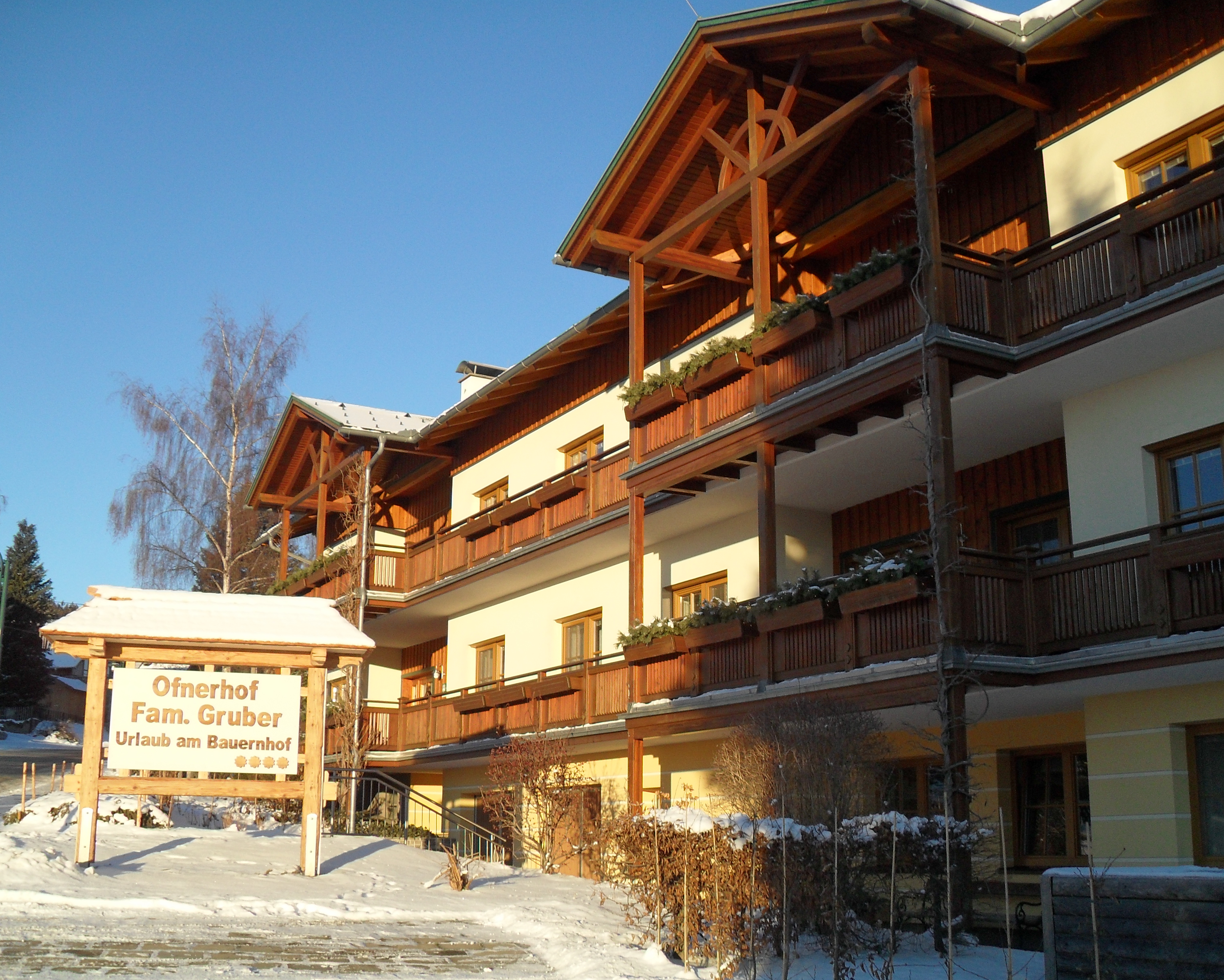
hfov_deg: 49.1
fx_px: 1340
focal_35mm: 37
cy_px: 488
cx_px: 621
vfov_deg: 40.1
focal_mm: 6.2
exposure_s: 1/60
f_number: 8.9
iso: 100
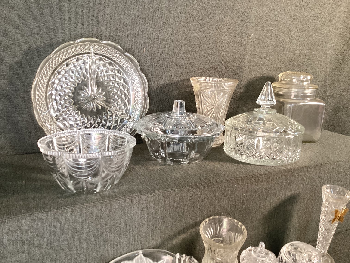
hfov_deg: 58.3
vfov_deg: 45.4
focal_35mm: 31
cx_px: 175
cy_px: 132
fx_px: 313
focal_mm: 3.3
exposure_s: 1/60
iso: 200
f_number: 2.4
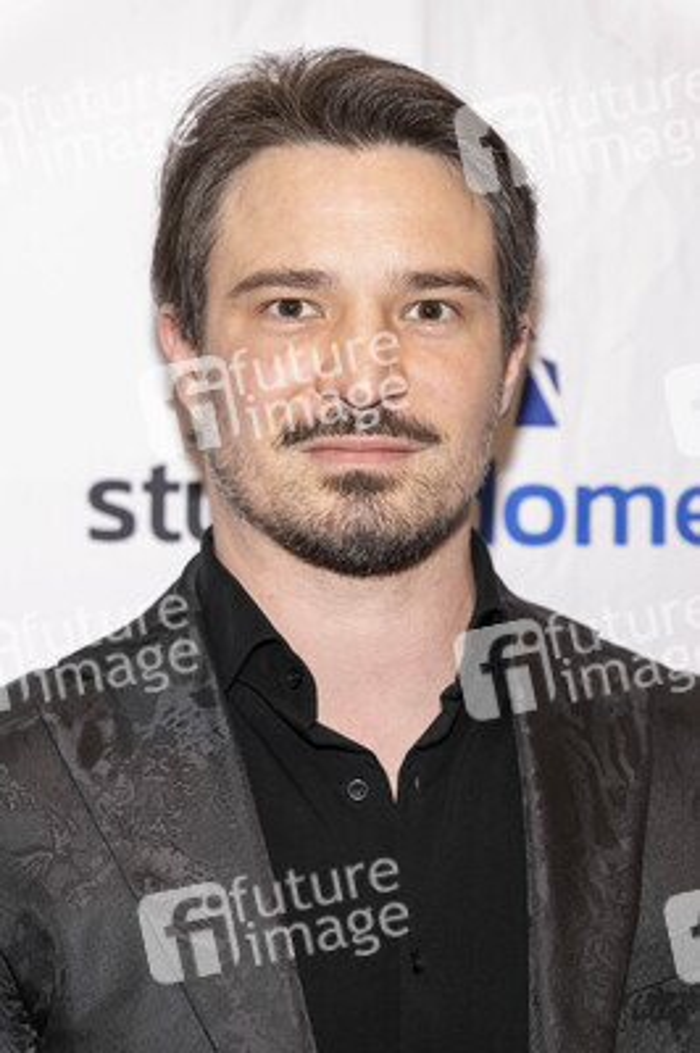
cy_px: 526
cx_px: 350
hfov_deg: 11.4
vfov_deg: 17.1
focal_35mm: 120
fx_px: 3506
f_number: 5.6
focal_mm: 120
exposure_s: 1/200
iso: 800
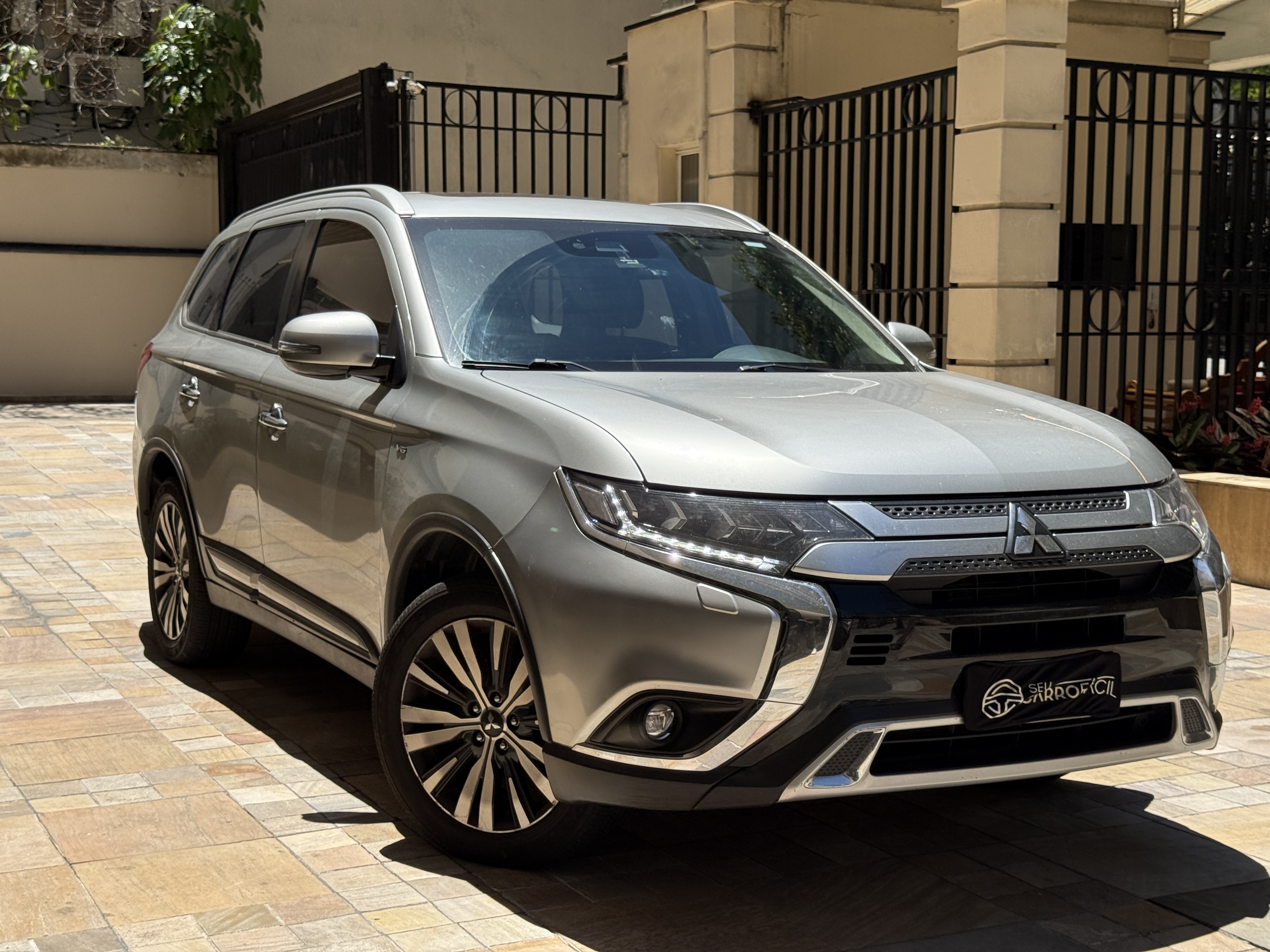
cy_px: 476
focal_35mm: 48
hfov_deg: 39.7
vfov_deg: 30.3
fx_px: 1761
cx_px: 635
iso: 100
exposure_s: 1/5587
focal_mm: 6.76
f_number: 1.78
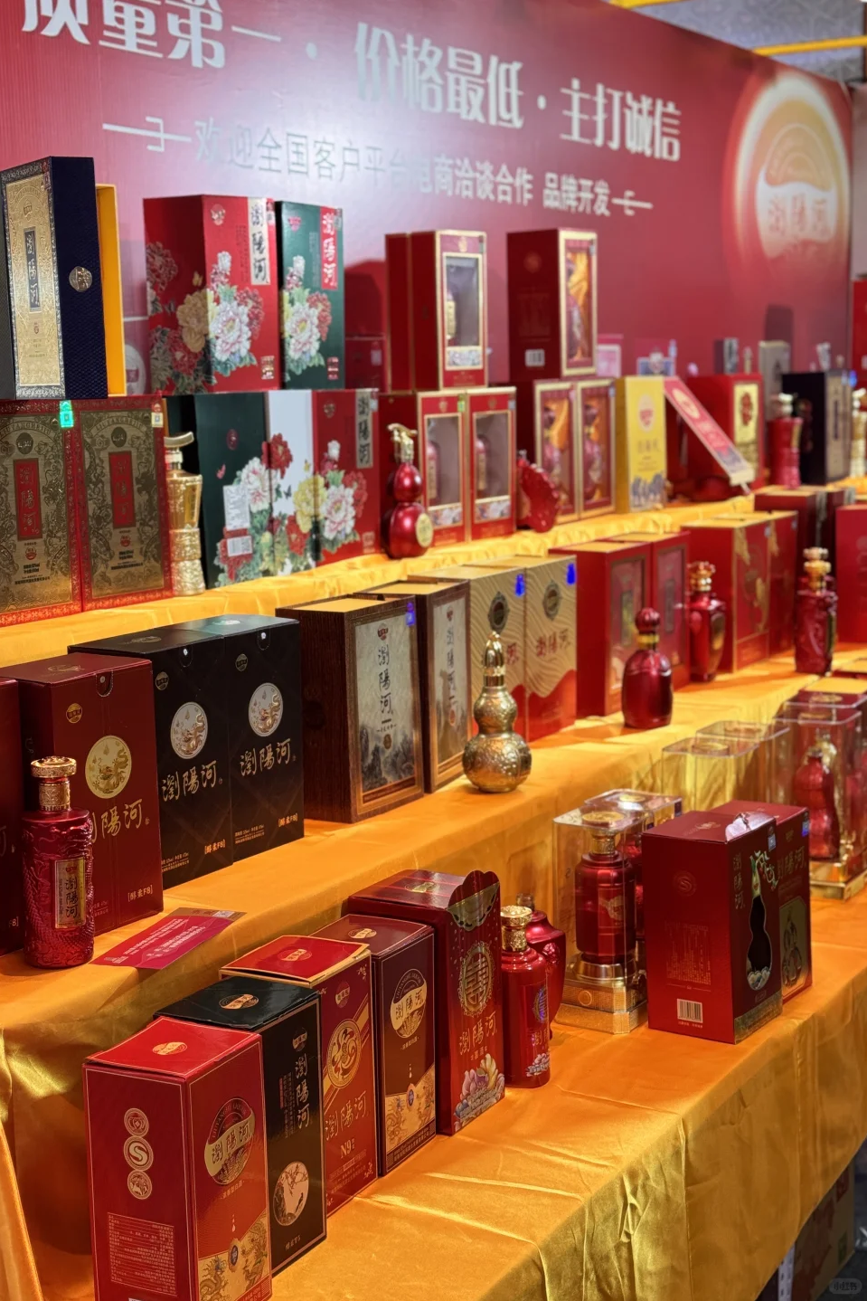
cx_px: 382
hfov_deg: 27.0
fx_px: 1806
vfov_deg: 39.6
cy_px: 650
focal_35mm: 50
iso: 64
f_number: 1.78
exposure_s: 1/100
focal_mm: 6.76
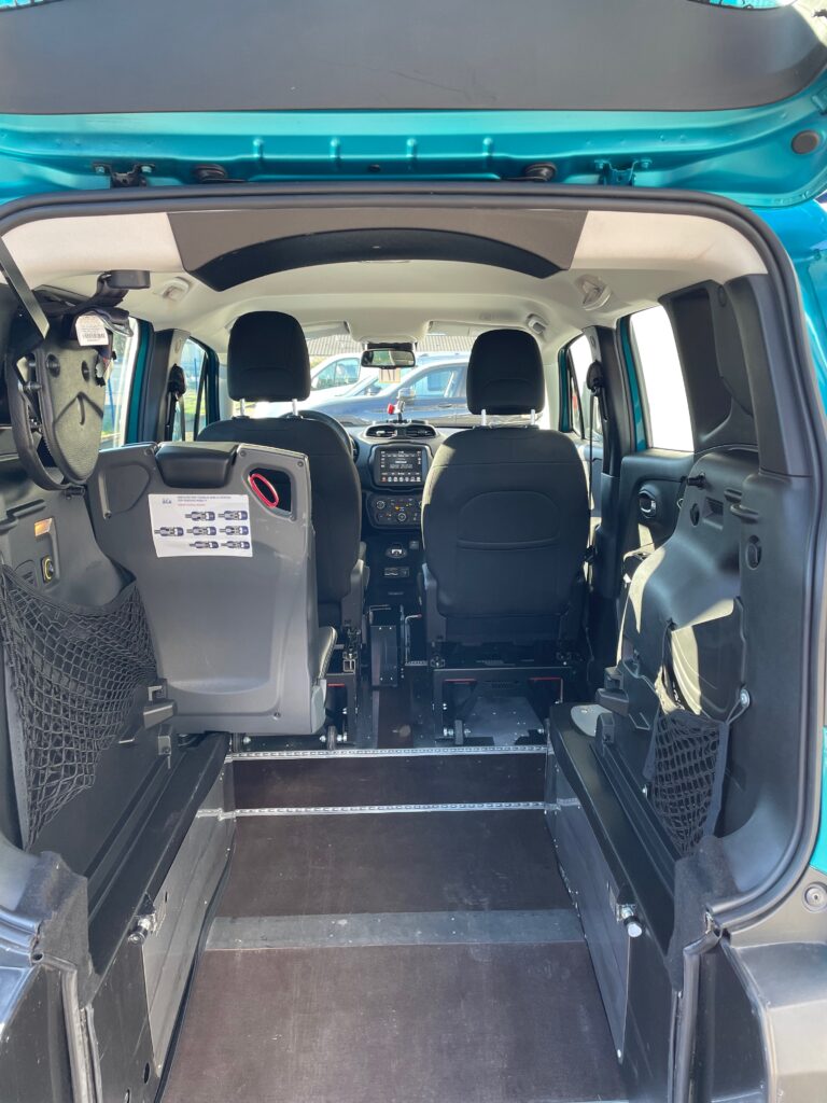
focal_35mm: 26
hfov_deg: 53.1
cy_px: 552
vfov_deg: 67.3
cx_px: 414
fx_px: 828
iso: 64
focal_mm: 4.2
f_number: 1.6
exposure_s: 1/121
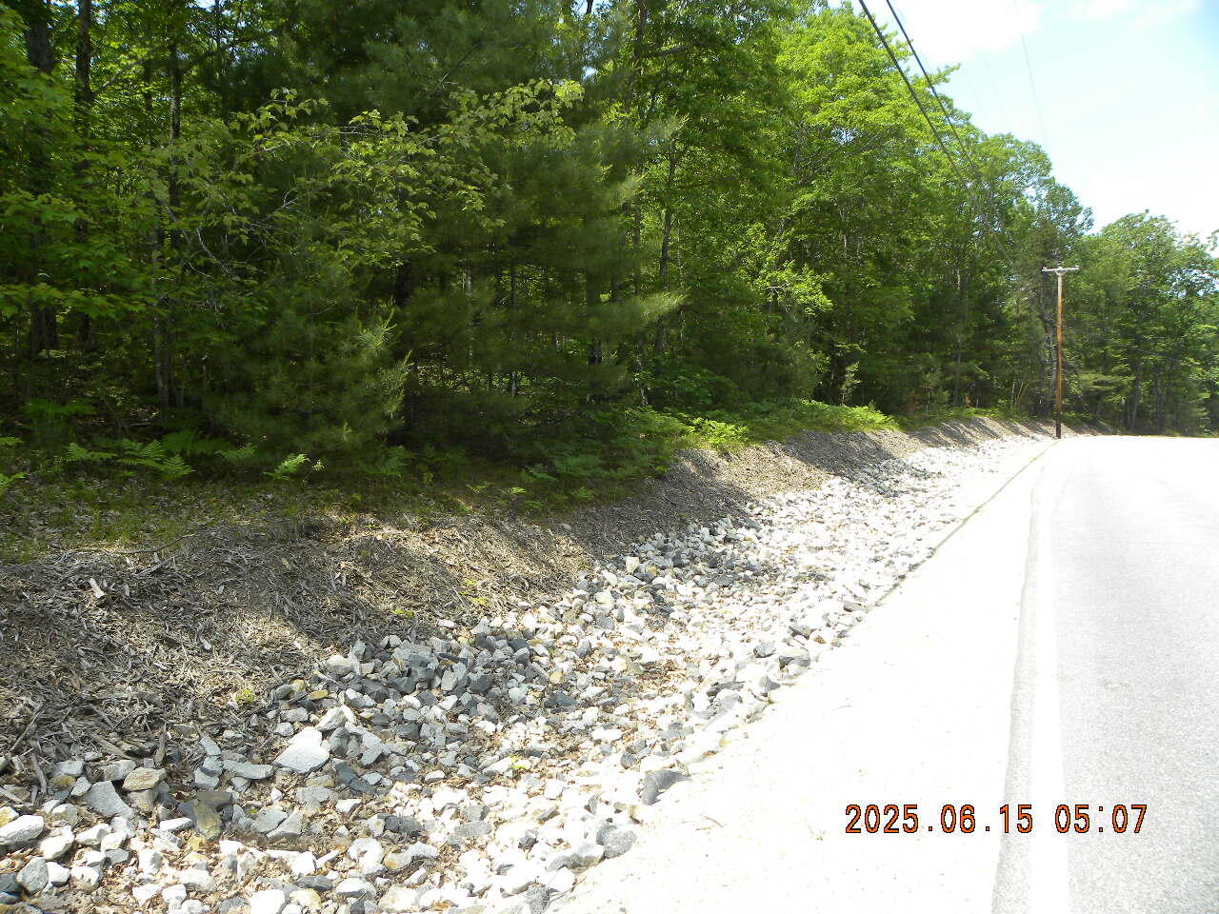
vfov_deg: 53.1
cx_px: 610
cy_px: 457
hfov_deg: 67.3
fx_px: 916
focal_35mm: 26
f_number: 4.5
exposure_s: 1/178
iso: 64
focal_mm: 4.6
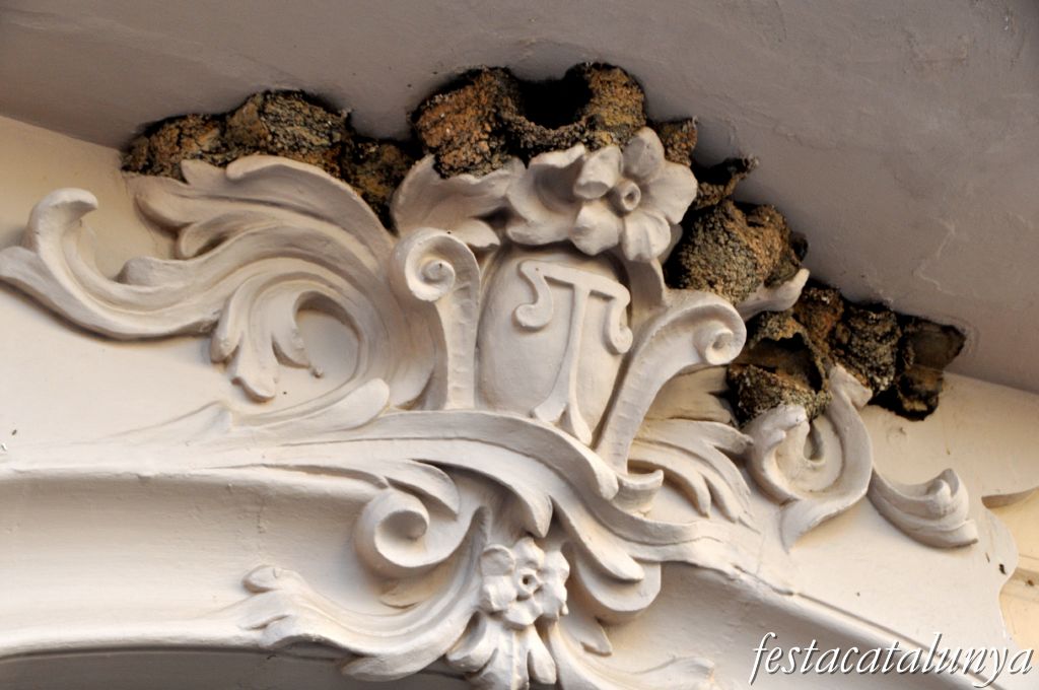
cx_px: 520
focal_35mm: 90
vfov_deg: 15.1
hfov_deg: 22.6
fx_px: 2594
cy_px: 345
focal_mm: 60
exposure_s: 1/160
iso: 500
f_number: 6.3
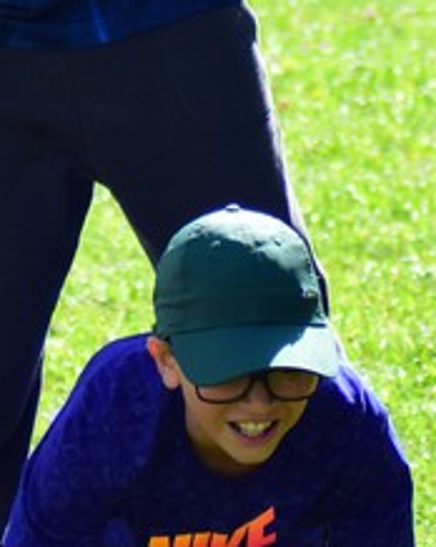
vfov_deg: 4.2
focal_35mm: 464
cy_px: 14
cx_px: 55
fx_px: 7495
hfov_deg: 3.3
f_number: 4
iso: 400
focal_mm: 70
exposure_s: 1/1250
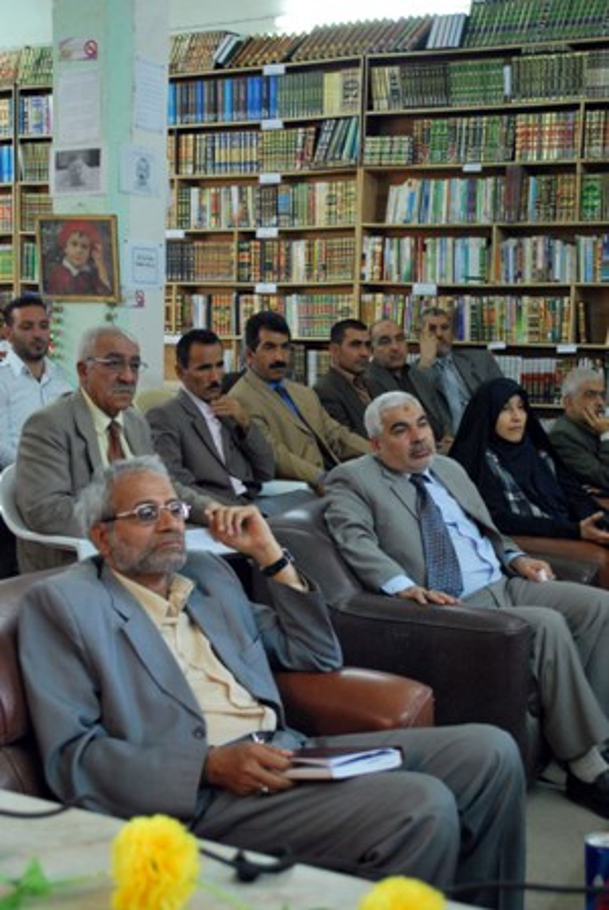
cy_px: 455
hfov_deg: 28.2
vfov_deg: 41.1
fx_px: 1214
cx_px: 304
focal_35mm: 48
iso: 800
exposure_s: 1/10
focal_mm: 32
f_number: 4.8
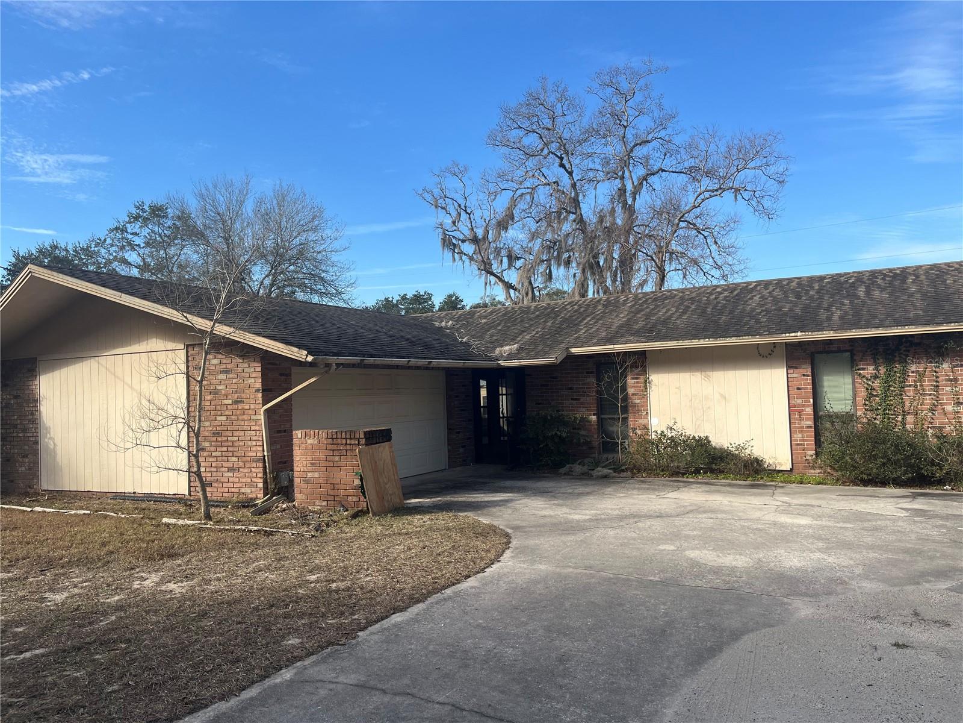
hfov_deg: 67.3
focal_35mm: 26
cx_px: 482
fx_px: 723
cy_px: 362
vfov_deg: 53.1
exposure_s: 1/2024
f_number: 1.6
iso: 50
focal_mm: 5.1
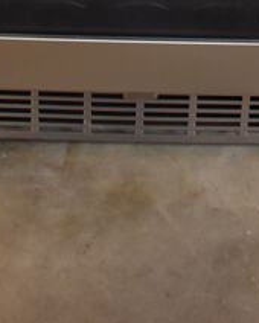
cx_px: 158
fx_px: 1043
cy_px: -354
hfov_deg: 14.1
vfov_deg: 14.2
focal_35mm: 109
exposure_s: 1/125
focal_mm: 18
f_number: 3.5
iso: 1100
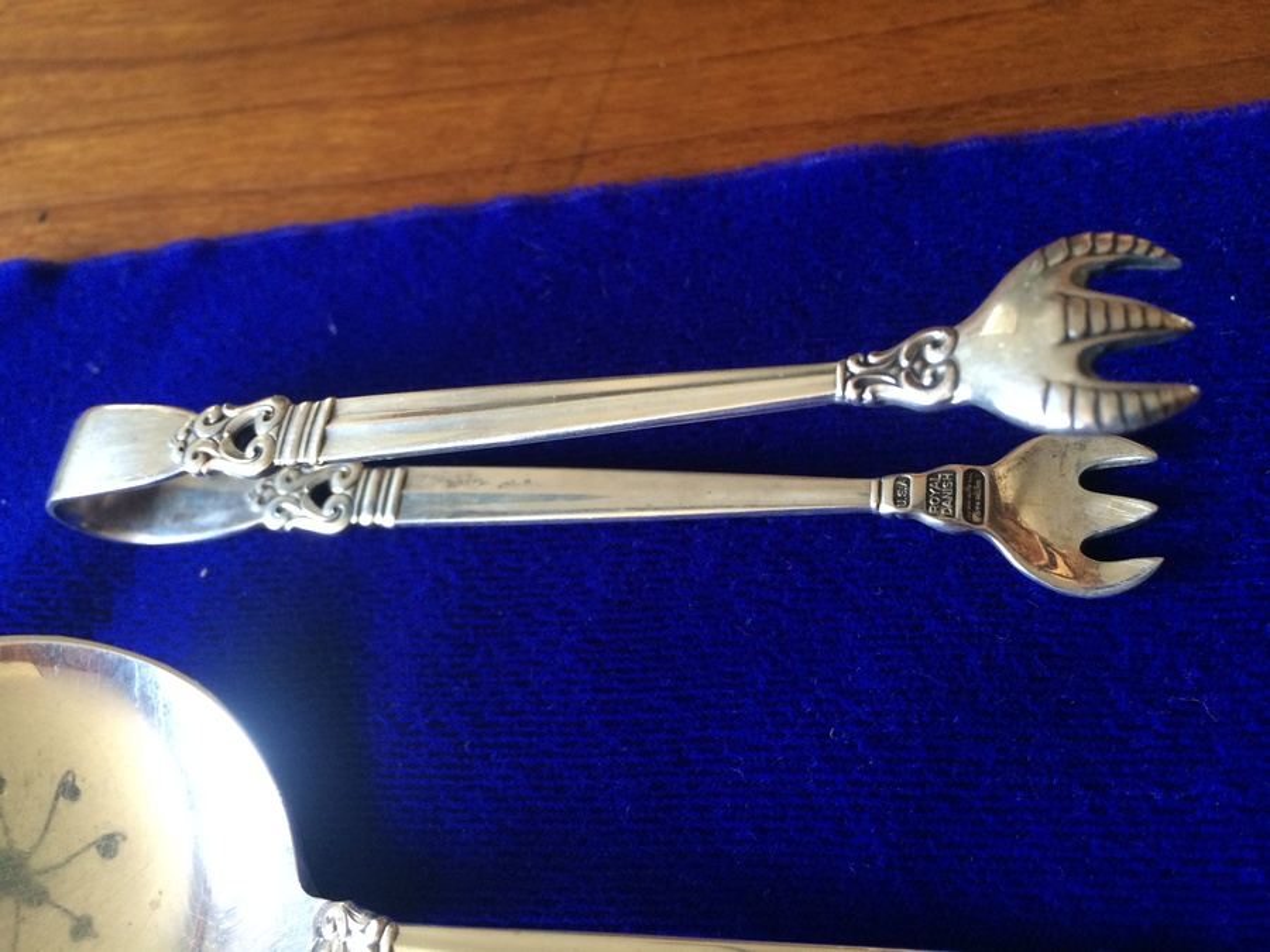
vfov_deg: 46.8
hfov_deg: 60.0
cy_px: 476
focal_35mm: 30
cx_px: 635
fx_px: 1101
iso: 160
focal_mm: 4.12
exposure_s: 1/30
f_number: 2.2
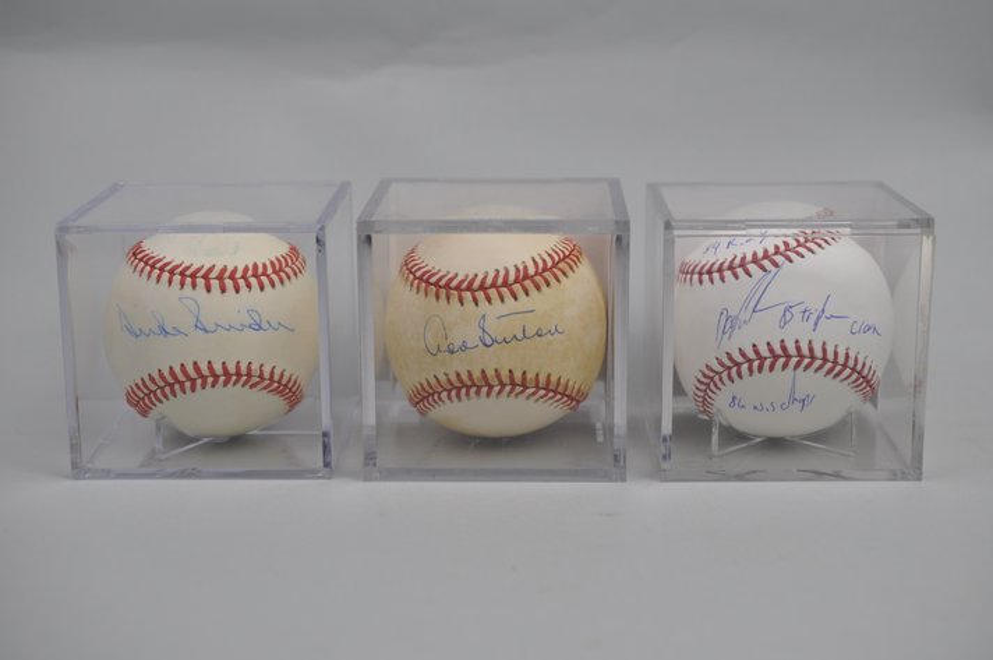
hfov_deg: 33.4
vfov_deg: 22.6
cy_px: 330
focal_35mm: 60
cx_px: 496
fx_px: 1653
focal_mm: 40
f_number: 5
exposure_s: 1/100
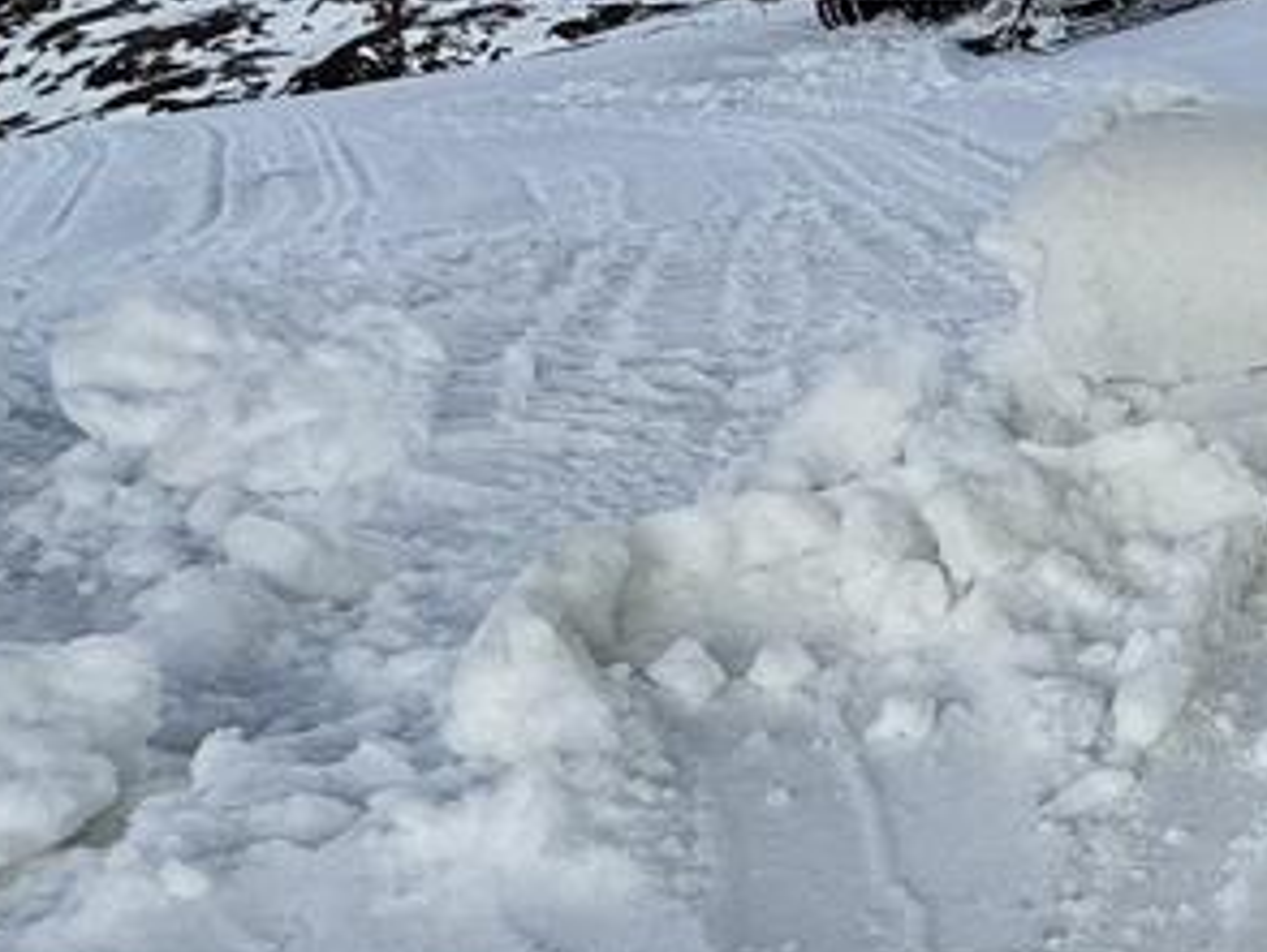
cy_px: 536
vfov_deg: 29.7
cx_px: 2090
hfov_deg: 24.7
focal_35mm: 49
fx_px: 1795
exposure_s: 1/1312
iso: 50
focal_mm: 2.22
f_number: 2.2
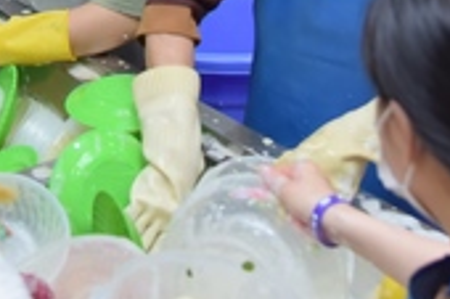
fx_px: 1673
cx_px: 71
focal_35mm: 134
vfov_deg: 9.6
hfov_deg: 15.2
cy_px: -265
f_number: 4
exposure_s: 1/100
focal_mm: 35
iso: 1250
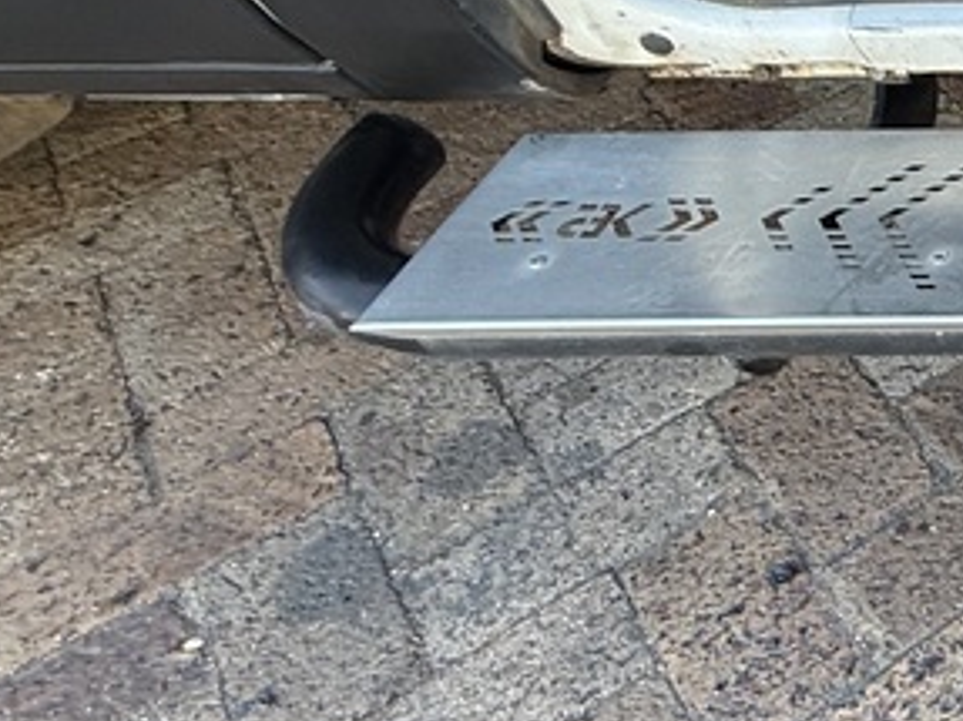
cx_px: 1617
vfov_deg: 27.5
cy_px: 13
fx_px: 1390
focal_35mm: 50
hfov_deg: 24.1
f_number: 2.2
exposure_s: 1/167
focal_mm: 2.22
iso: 80
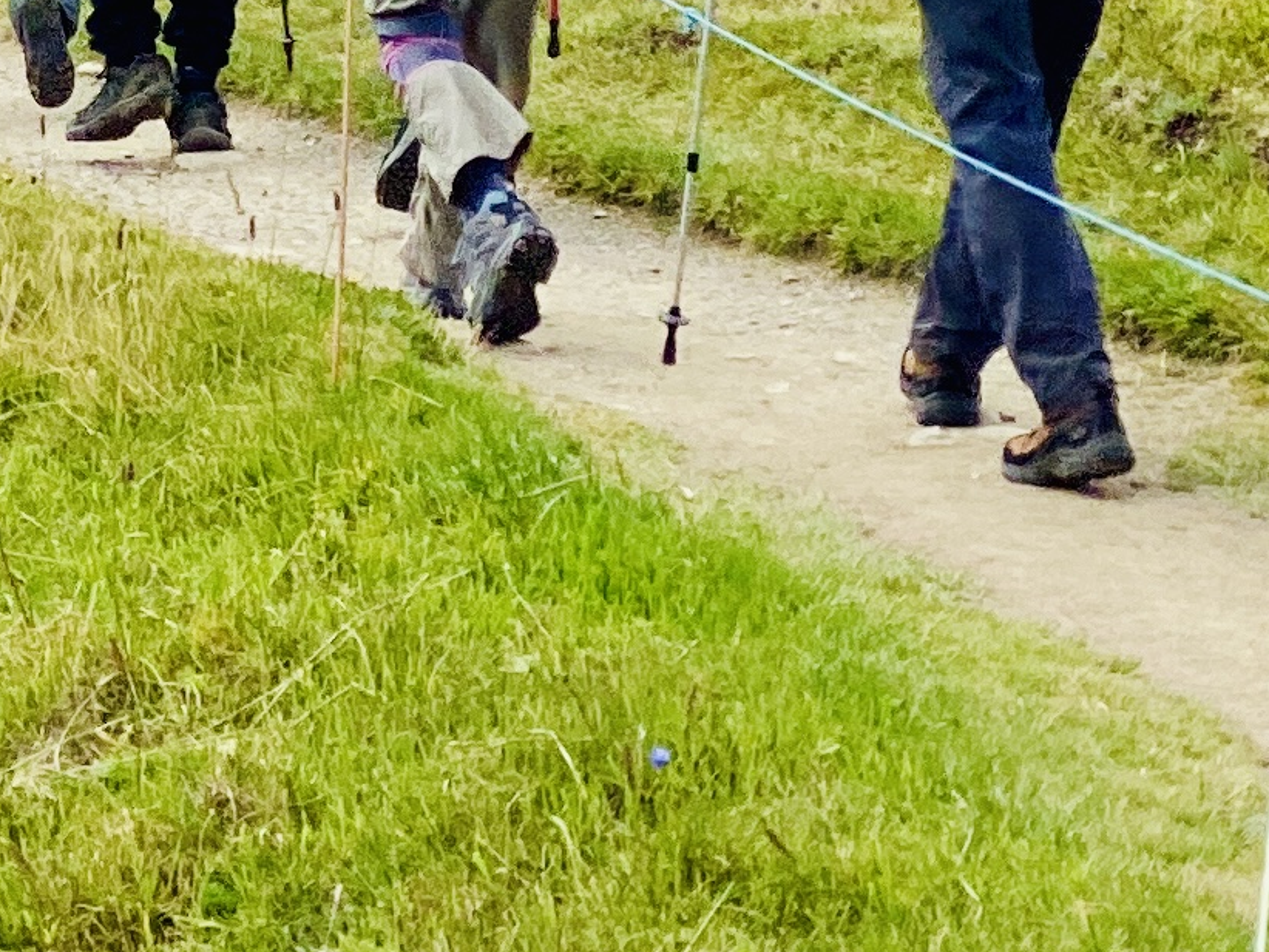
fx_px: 9351
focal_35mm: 255
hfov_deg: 7.7
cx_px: -384
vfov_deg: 5.7
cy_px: -648
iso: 20
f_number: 2
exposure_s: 1/1845
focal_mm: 6
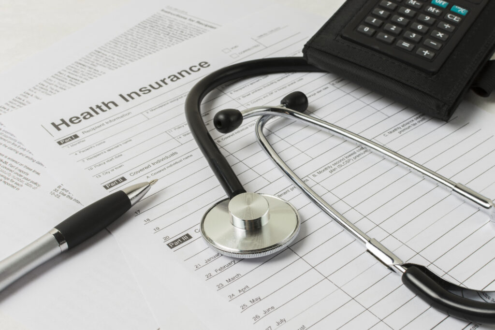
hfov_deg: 37.8
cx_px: 248
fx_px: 722
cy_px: 165
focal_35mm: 52
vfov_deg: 25.8
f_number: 10
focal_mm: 35
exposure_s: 1/160
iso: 100
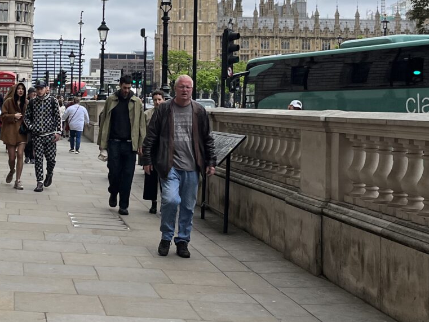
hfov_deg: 27.3
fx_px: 868
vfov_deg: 20.7
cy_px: 51
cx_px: 91
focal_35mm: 70
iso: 50
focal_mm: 5.1
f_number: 1.6
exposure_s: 1/2268
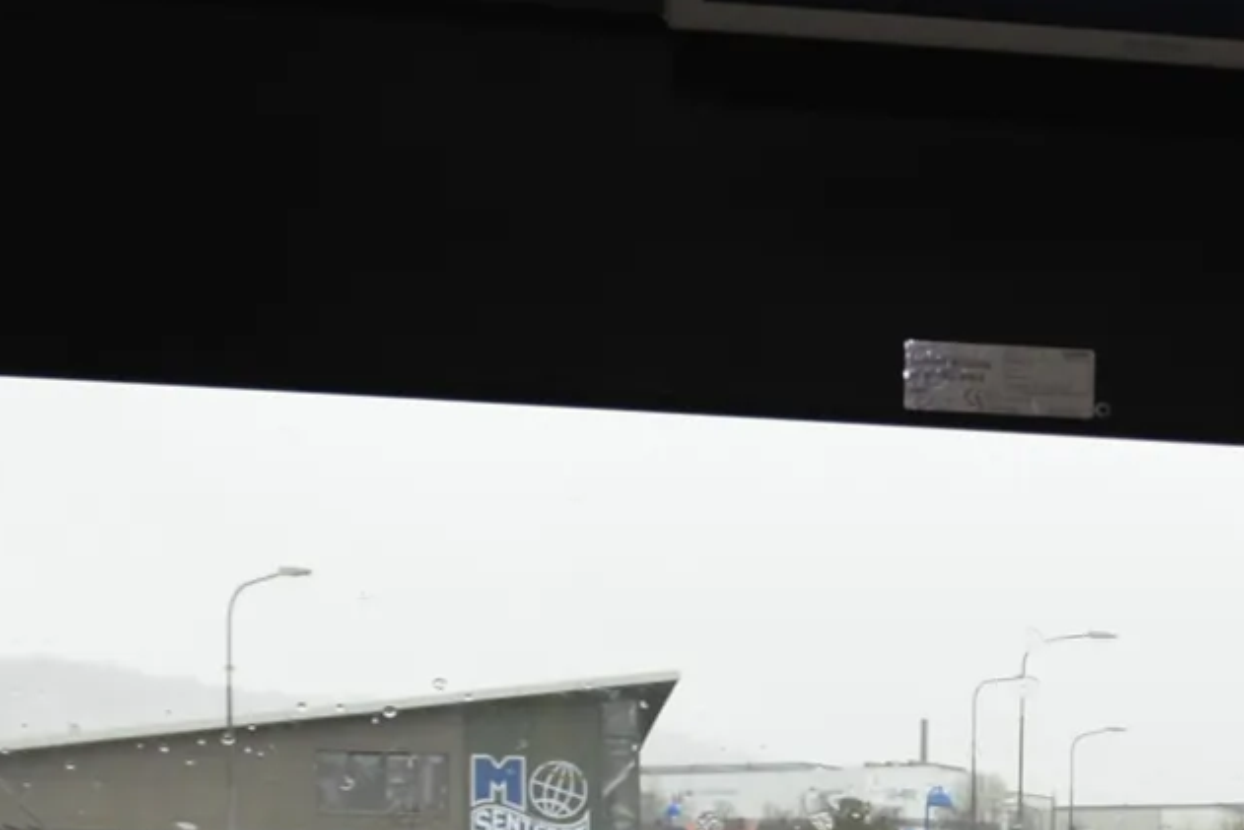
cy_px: 1408
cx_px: 1928
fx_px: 5046
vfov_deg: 9.1
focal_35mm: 146
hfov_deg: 13.2
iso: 200
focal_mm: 24
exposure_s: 1/100
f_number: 5
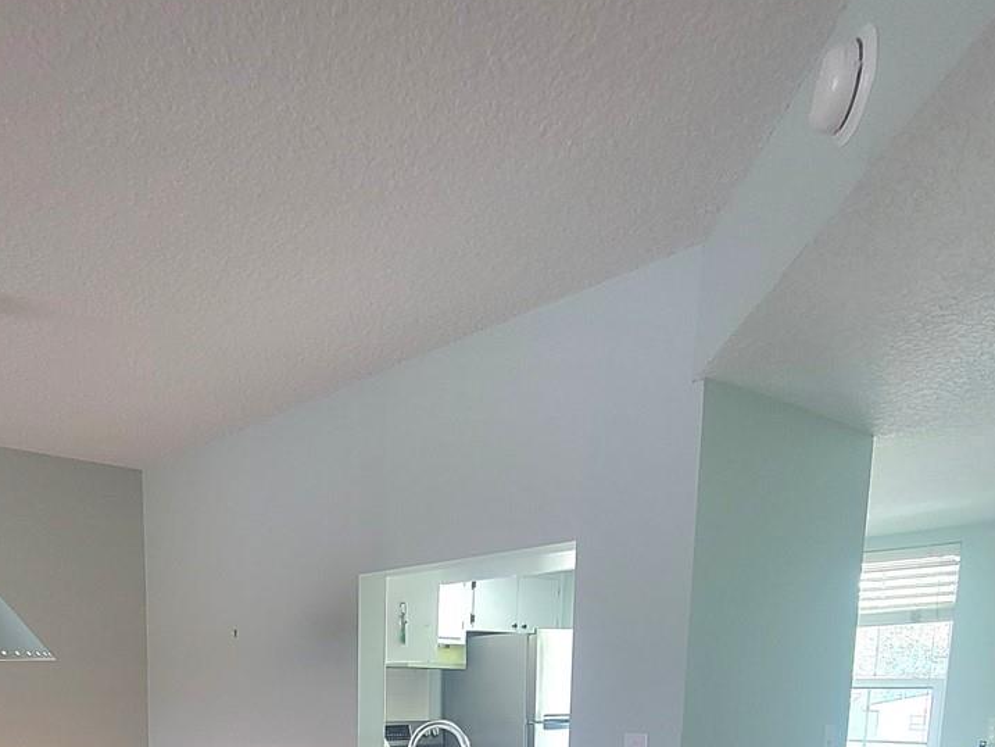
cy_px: 814
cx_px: 294
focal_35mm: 29
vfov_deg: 39.7
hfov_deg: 59.5
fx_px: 834
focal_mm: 2.2
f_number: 2.2
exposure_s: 1/40
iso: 320
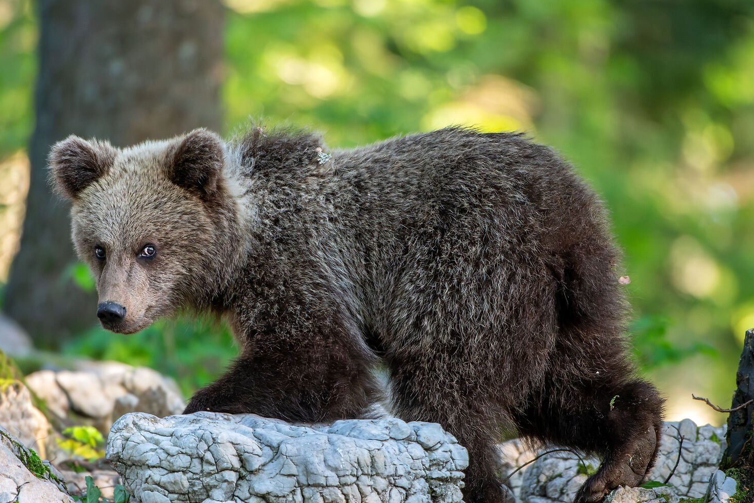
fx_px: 13614
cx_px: 332
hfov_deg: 3.2
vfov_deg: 2.1
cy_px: 298
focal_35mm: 650
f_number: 4
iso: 4000
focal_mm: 400
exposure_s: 1/320
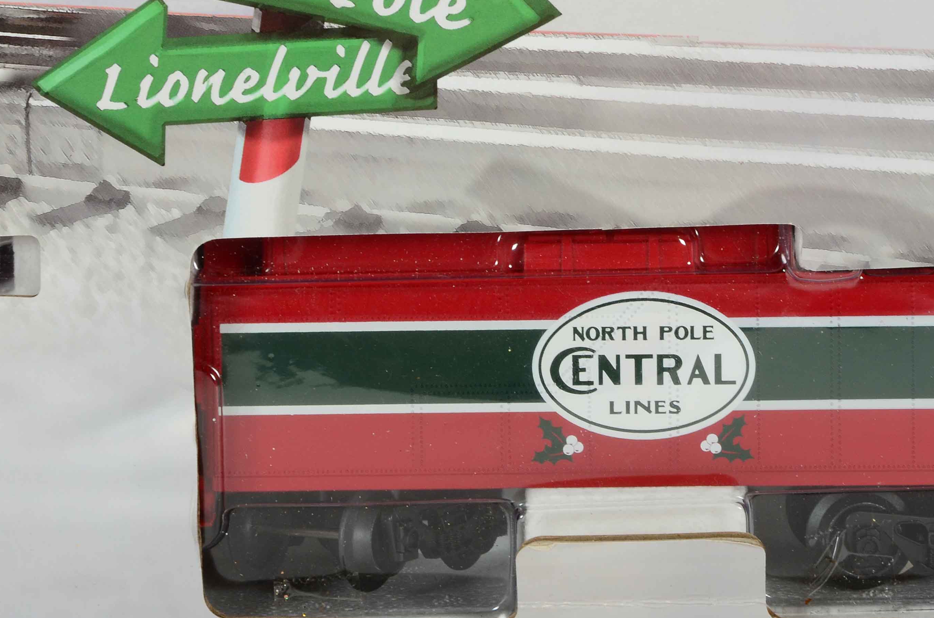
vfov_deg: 8.1
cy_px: 109
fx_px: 4350
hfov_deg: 12.3
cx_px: 541
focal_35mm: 168
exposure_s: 1/160
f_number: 16
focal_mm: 62
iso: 200
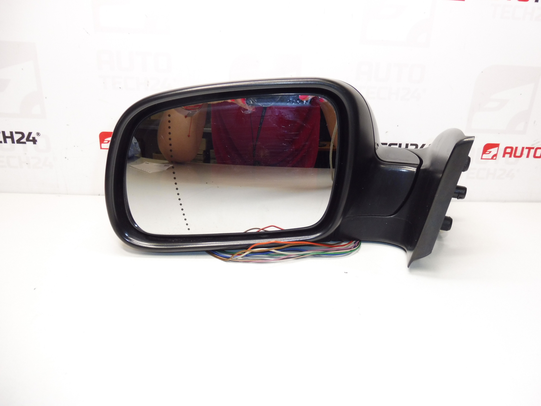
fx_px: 375
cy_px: 203
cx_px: 270
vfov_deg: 56.8
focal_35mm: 24
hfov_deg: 71.6
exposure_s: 1/60
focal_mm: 4.3
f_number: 3.5
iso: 200
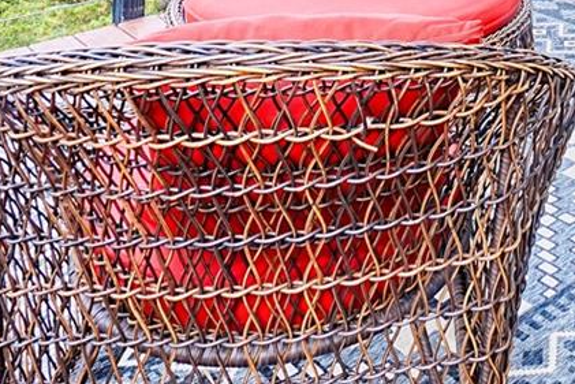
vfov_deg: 18.2
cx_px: 509
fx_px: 911
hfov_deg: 33.3
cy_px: -329
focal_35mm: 57
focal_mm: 10
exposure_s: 1/40
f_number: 11
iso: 100
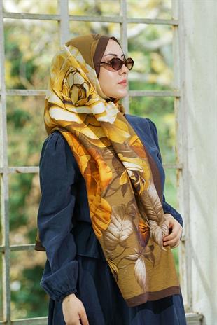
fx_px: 1174
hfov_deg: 10.6
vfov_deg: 15.8
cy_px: 162
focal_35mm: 130
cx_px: 108
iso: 640
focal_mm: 130
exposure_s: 1/100
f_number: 4.5
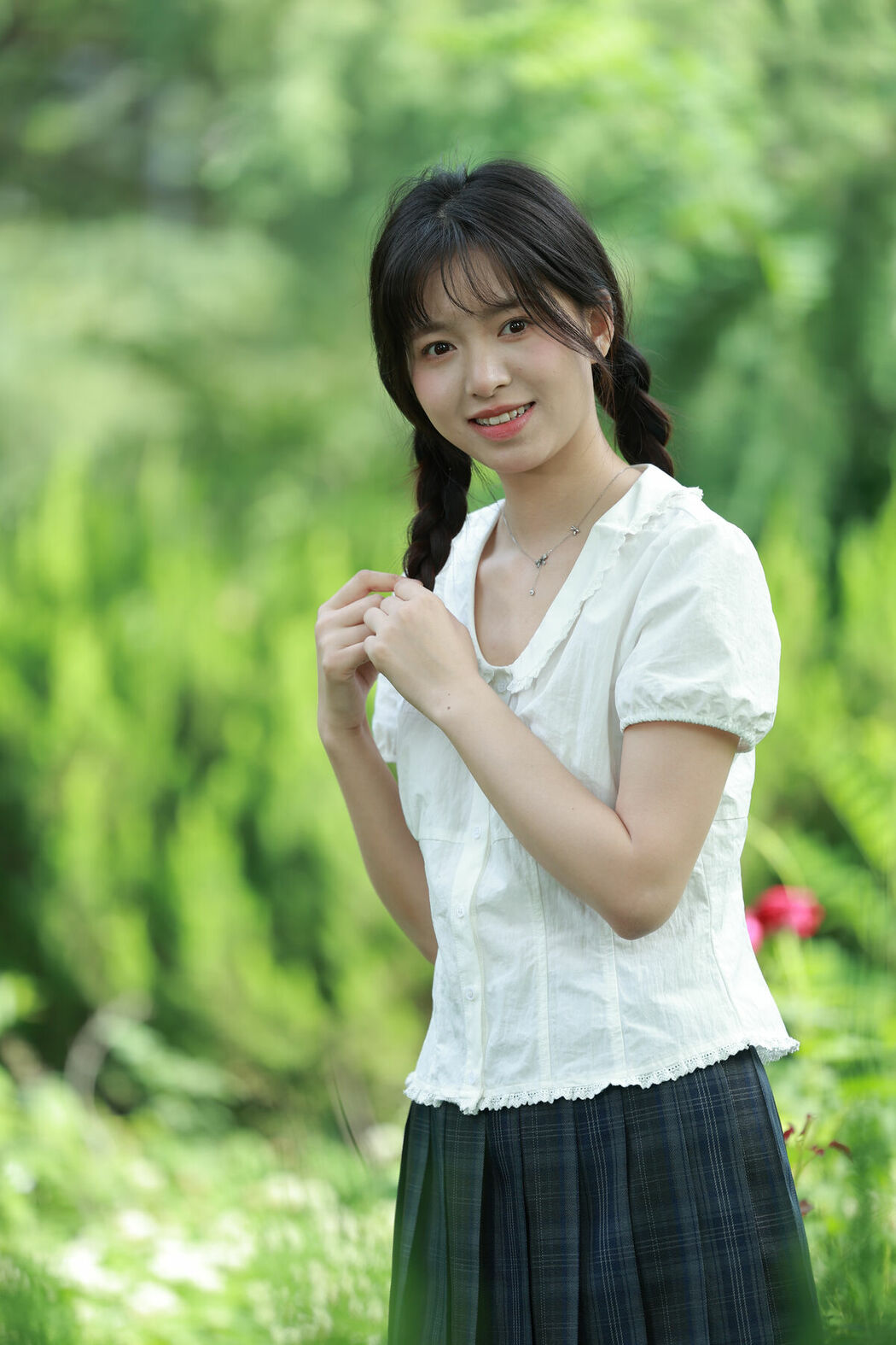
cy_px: 672
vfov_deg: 10.3
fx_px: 7429
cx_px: 448
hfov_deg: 6.9
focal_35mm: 199
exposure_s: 1/200
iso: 125
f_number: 2.8
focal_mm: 200
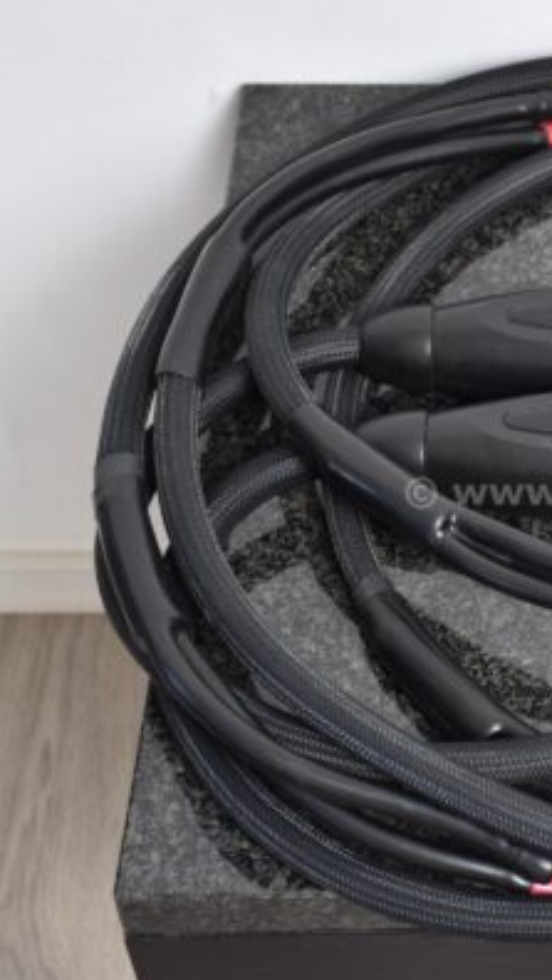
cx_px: 658
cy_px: 490
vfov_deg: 21.4
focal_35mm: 100
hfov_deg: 11.9
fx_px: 2600
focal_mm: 42
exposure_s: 1/60
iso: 450
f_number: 4.5
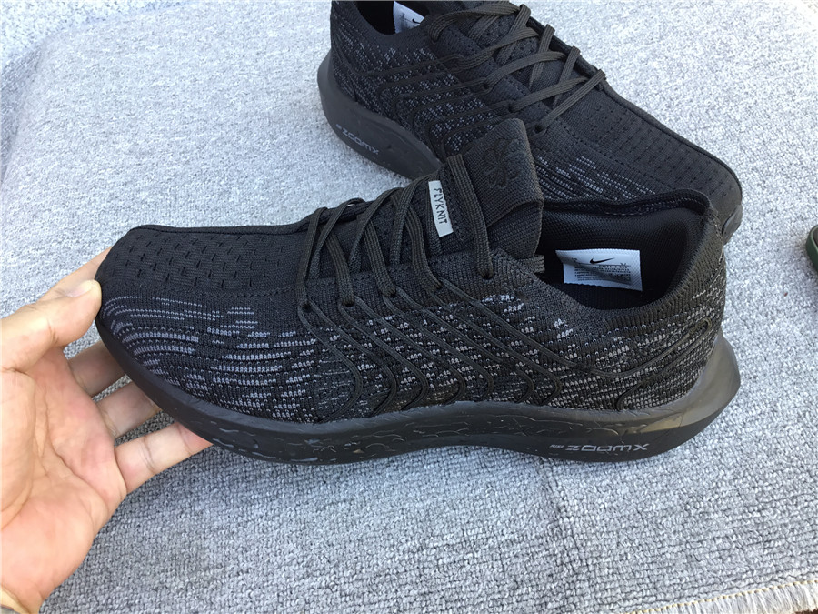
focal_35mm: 31
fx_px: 733
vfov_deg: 45.4
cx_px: 409
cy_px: 307
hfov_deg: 58.4
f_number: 2.4
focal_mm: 3.3
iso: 32
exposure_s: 1/50
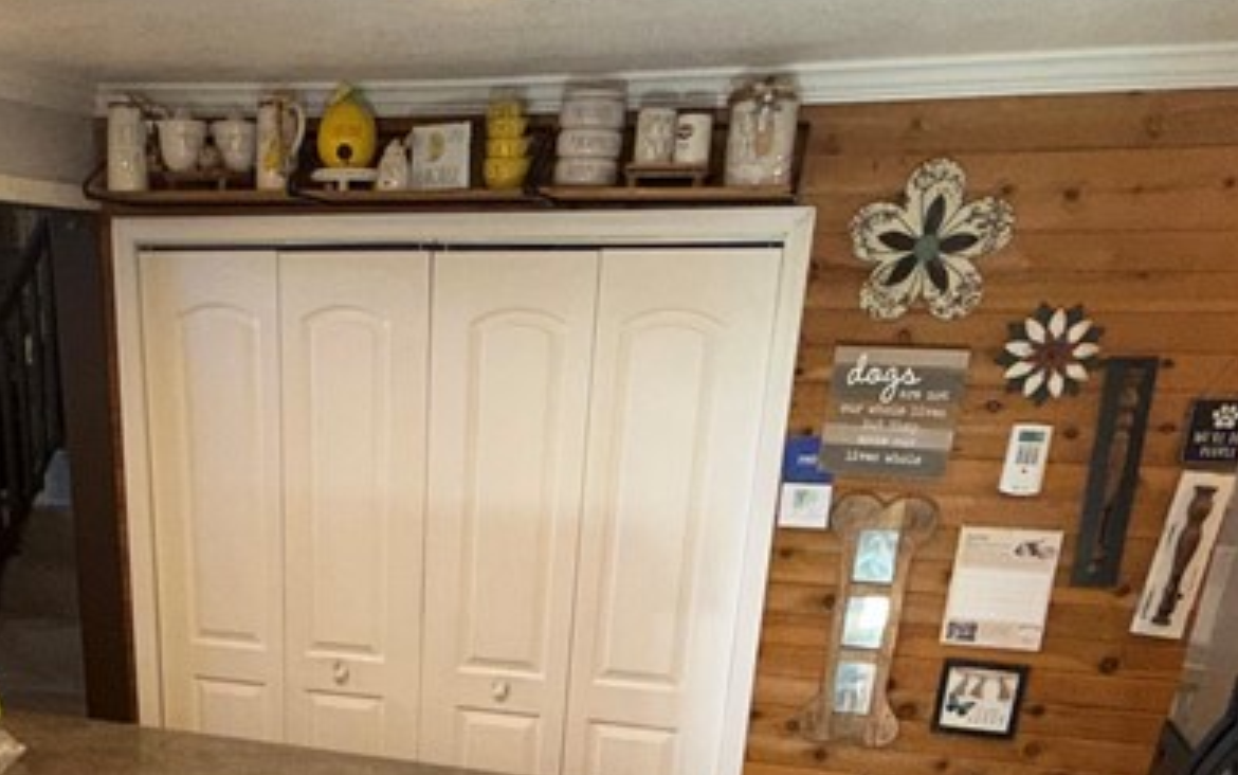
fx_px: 1316
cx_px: 336
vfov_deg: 30.0
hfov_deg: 48.7
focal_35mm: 39
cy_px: 816
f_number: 2.2
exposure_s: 1/60
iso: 100
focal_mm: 2.22
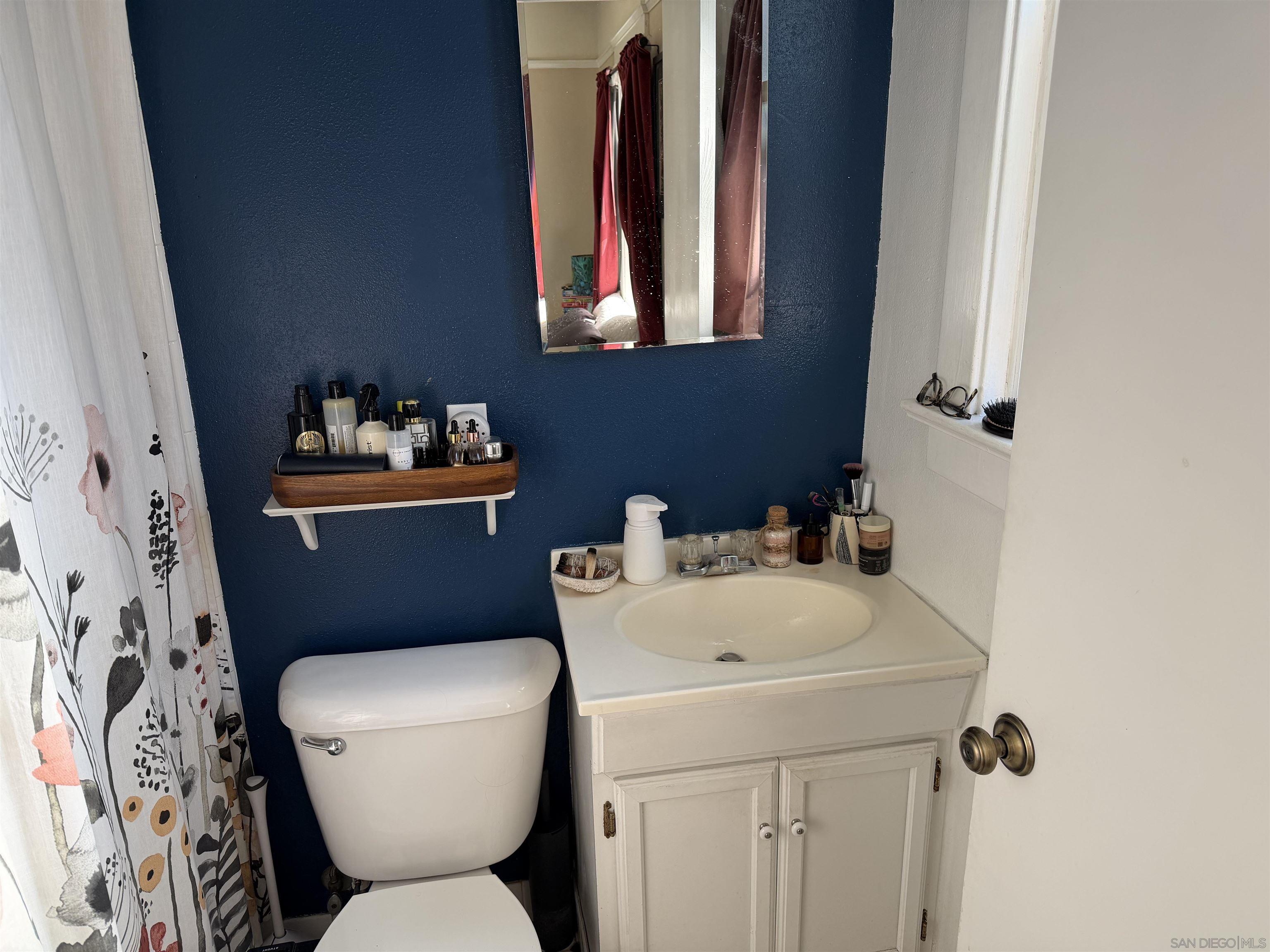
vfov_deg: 56.8
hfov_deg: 71.6
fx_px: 881
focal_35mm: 24
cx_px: 635
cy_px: 476
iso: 100
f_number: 1.78
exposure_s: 1/126
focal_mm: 6.76
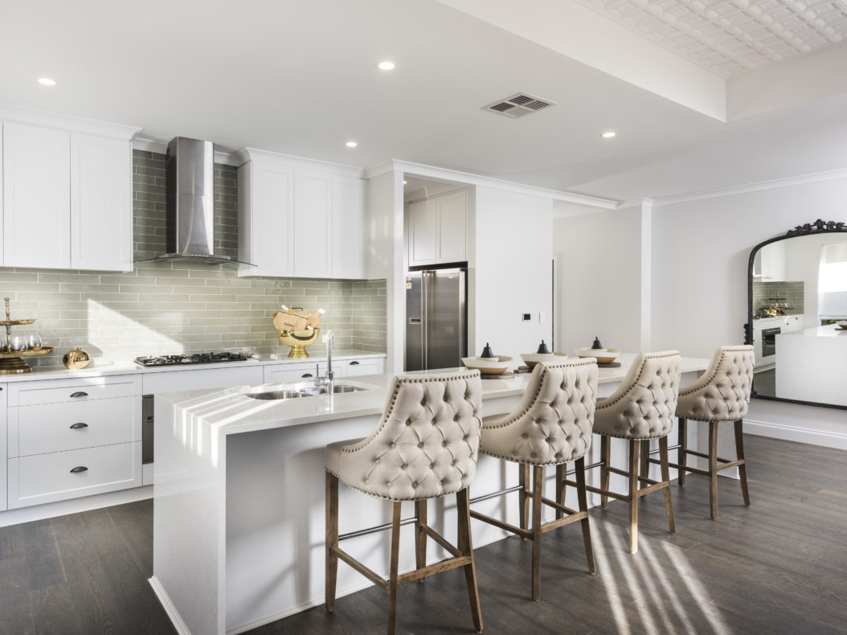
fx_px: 563
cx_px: 383
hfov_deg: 73.8
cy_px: 315
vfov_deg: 58.9
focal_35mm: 23
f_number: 9.5
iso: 200
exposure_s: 1/8
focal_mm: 21
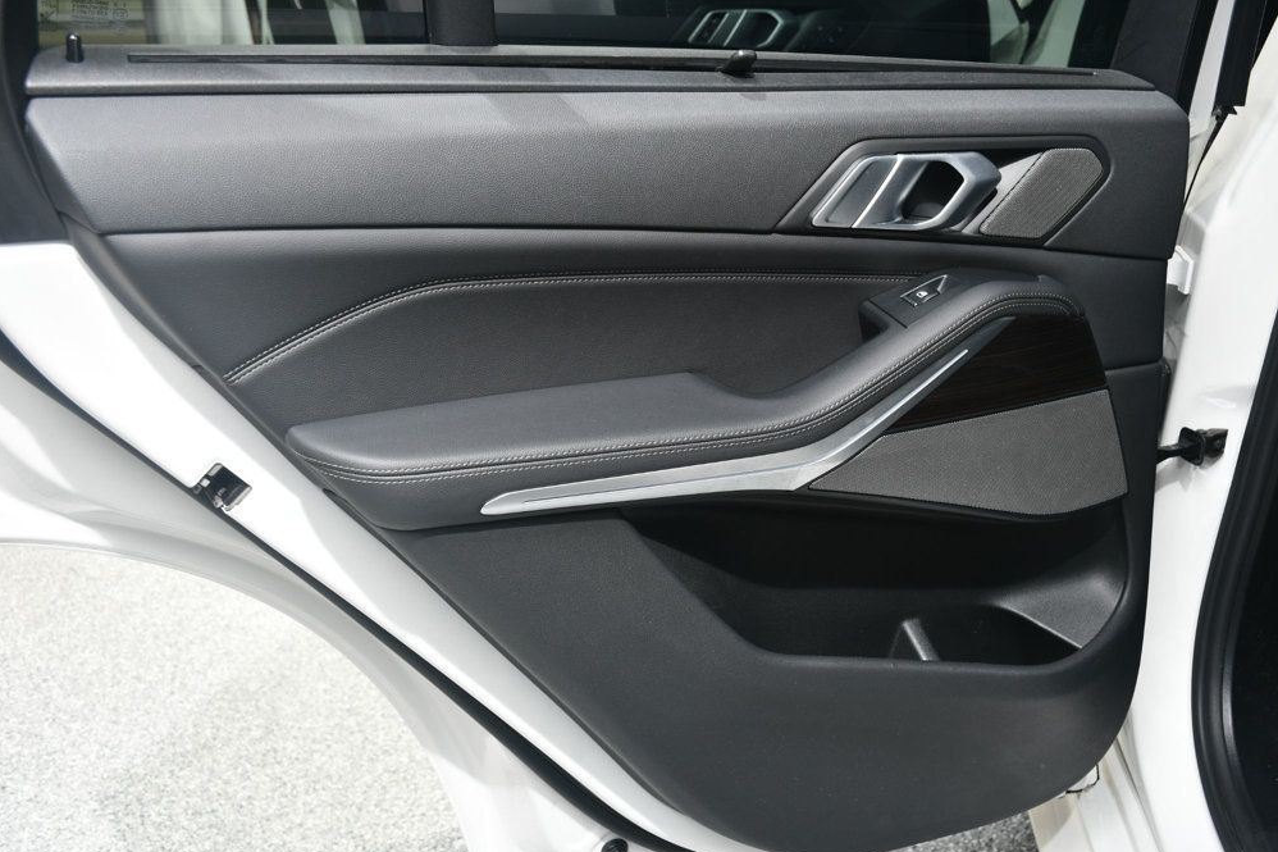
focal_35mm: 40
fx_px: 1420
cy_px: 434
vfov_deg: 33.4
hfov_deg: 48.5
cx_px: 653
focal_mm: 26
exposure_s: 1/160
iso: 100
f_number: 6.3
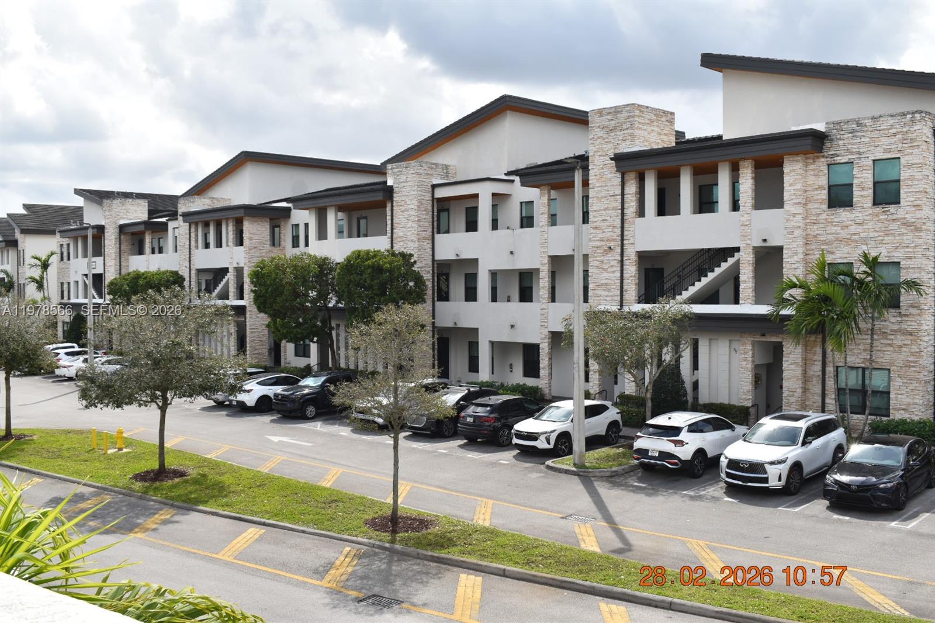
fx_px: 935
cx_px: 468
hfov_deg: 53.1
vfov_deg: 36.9
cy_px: 312
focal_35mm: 36
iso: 100
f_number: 10
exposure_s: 1/200
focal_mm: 24
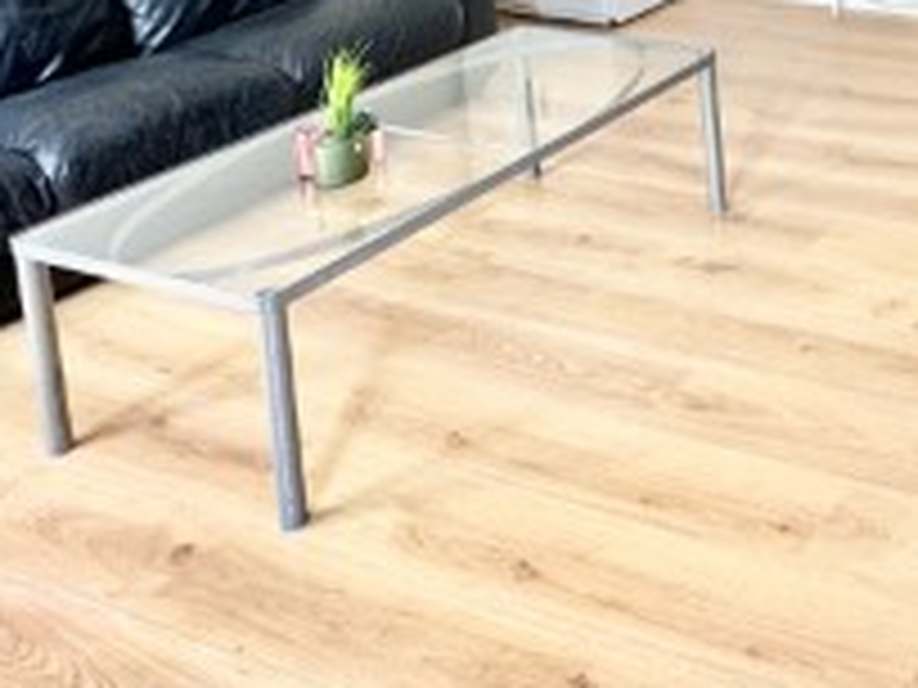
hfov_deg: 33.5
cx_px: 1143
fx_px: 1167
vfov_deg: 27.2
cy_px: -220
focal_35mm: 44
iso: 160
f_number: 2.2
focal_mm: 2.22
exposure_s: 1/99
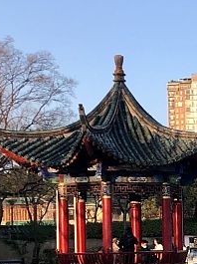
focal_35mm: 127
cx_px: 461
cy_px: 256
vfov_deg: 15.3
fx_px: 966
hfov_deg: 10.2
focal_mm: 4
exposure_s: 1/545
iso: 20
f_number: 1.8
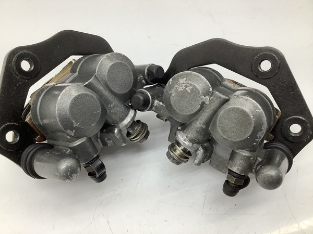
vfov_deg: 45.4
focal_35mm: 31
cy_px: 117
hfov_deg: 58.4
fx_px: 280
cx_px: 156
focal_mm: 3.3
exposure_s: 1/100
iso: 64
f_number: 2.4
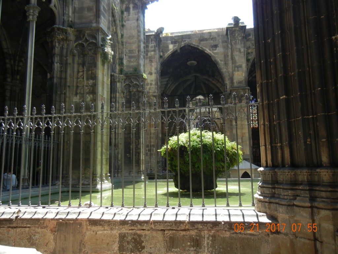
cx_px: 169
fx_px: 293
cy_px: 127
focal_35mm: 30
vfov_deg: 46.8
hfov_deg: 60.0
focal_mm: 5.4
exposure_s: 1/246
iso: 160
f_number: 3.5
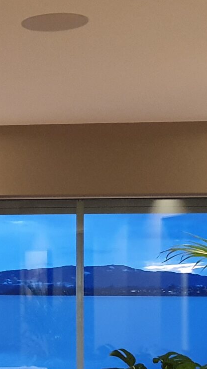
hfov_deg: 11.5
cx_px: -153
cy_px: 293
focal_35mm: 98
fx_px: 957
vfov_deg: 21.5
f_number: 1.5
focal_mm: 4.32
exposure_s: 1/50
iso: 500
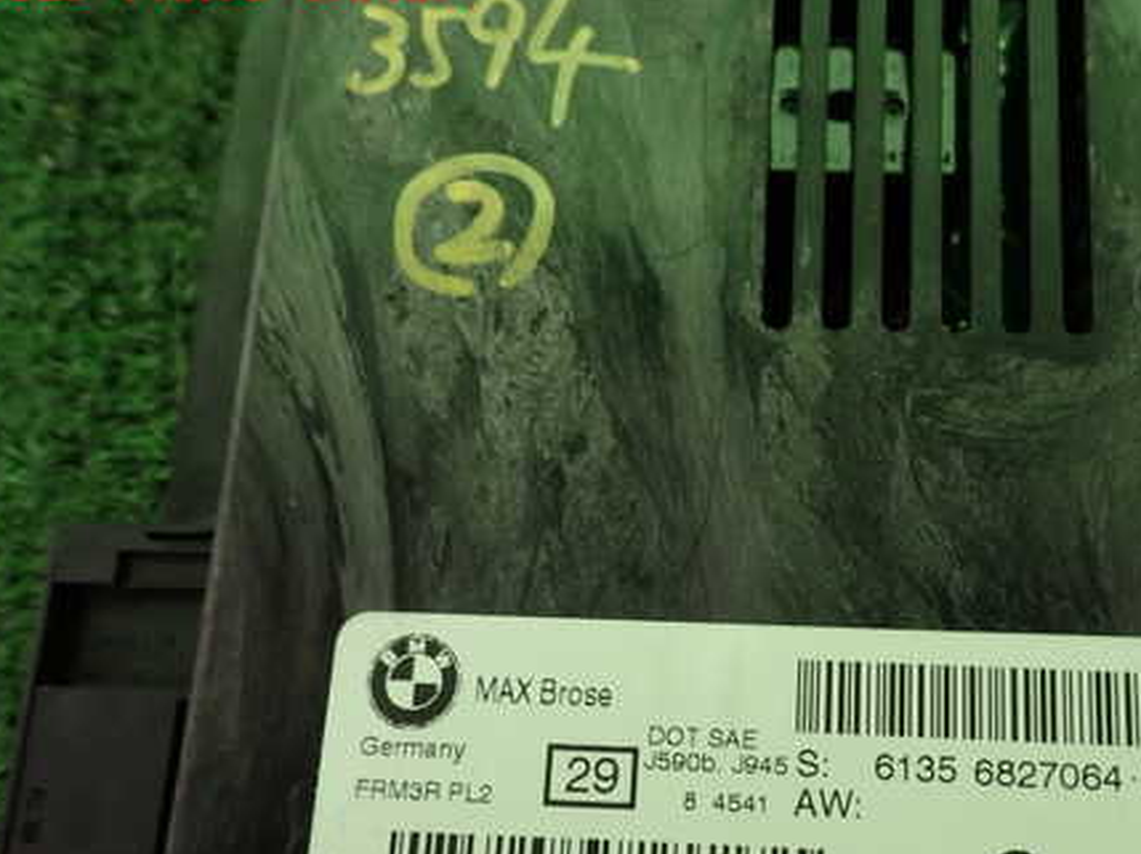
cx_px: 761
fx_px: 1153
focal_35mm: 35
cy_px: 548
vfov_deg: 40.3
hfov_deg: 51.7
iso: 100
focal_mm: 4.5
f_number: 2.8
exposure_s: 1/125
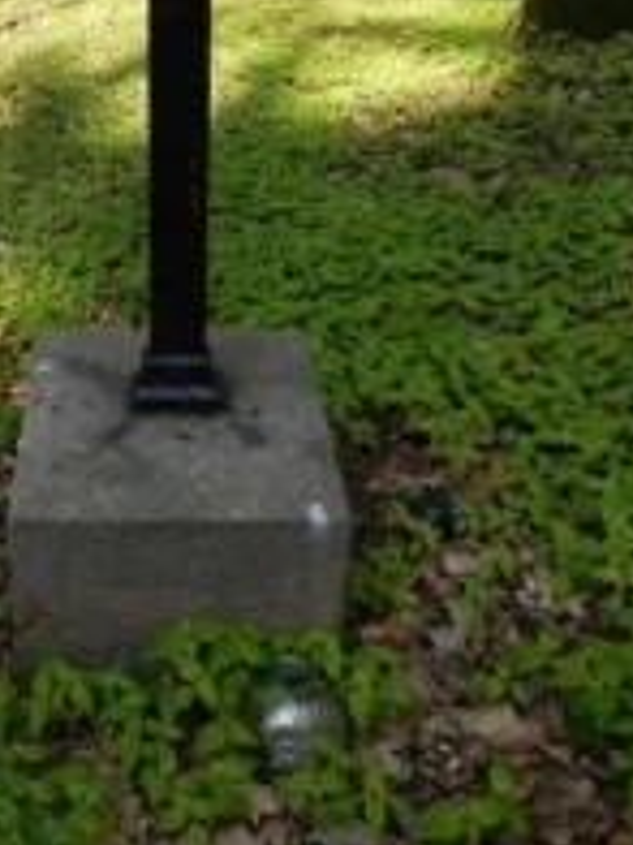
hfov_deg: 31.5
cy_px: 95
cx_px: 138
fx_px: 1097
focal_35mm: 45
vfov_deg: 39.3
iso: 125
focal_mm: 4.5
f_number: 3.4
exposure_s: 1/250
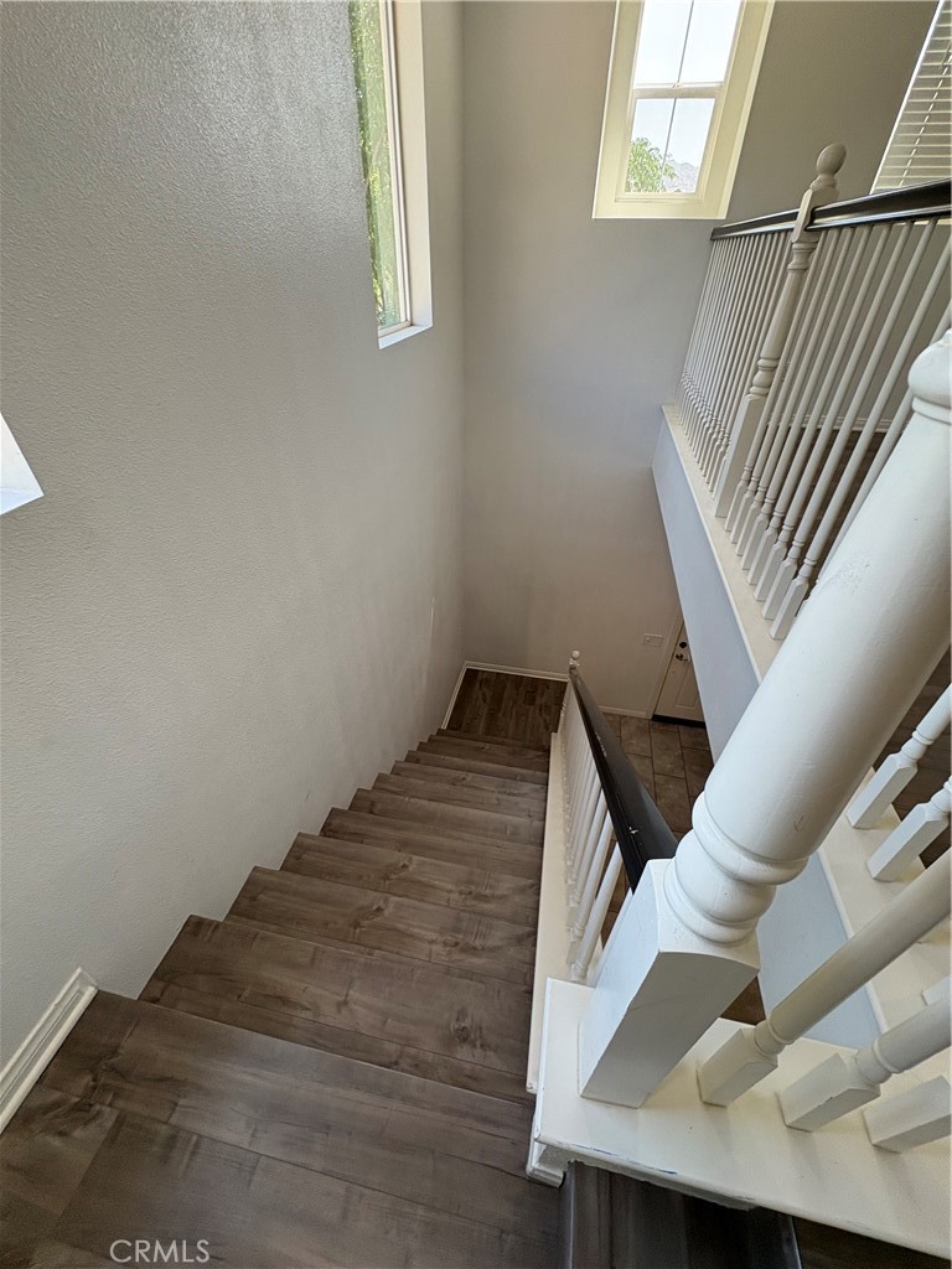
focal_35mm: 14
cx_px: 476
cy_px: 634
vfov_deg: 102.1
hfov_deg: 85.7
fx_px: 513
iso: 125
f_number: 2.2
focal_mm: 2.22
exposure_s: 1/120
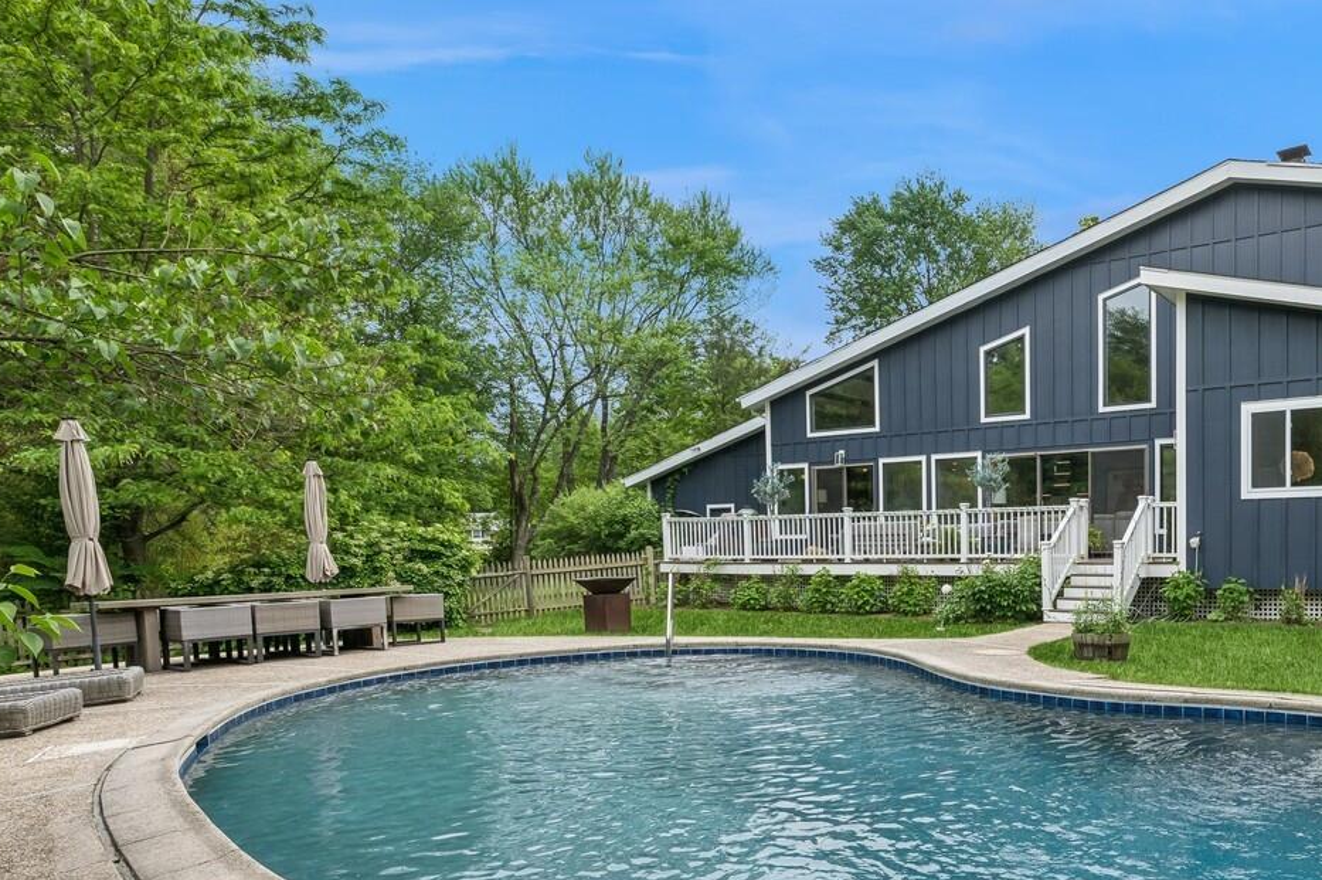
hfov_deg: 69.4
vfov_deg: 52.0
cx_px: 975
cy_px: 594
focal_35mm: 24
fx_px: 881
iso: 200
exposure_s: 1/200
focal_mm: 14
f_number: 11
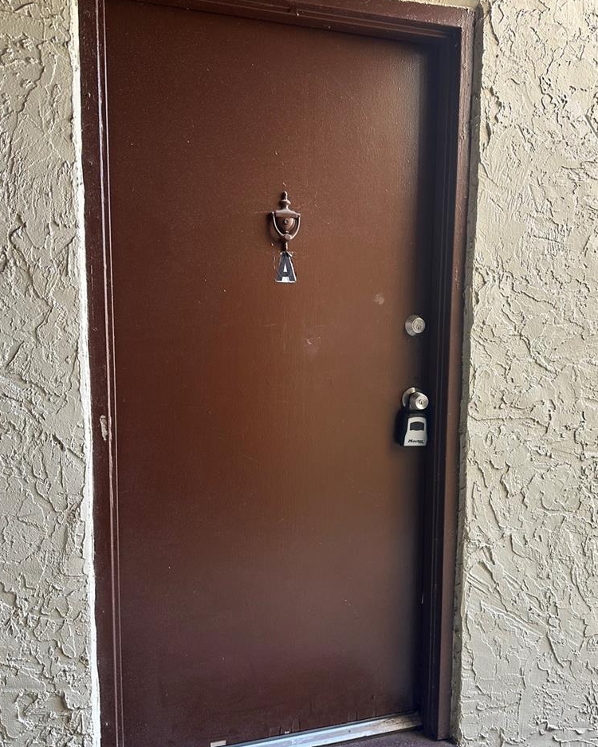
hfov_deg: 48.3
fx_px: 663
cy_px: 395
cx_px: 348
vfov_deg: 58.7
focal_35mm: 30
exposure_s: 1/121
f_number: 1.78
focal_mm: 6.86
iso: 100
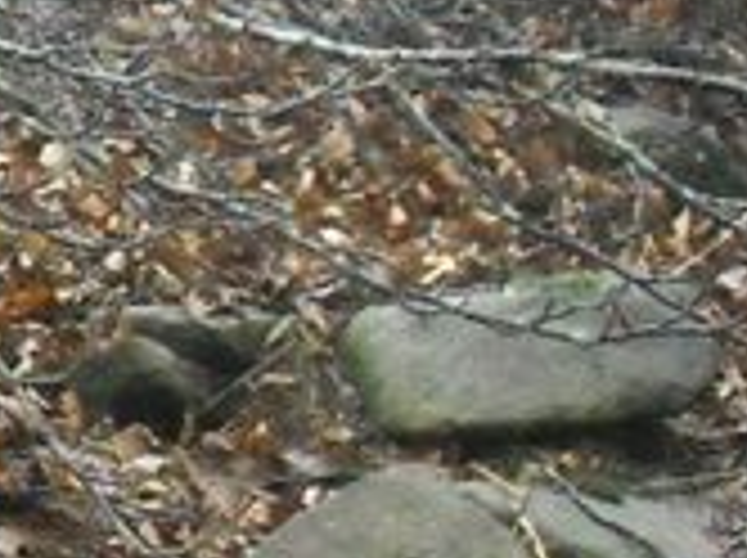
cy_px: 648
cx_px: -1004
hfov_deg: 10.3
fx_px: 3642
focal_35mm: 169
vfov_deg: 8.7
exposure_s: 1/125
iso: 800
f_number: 2.8
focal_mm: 5.7
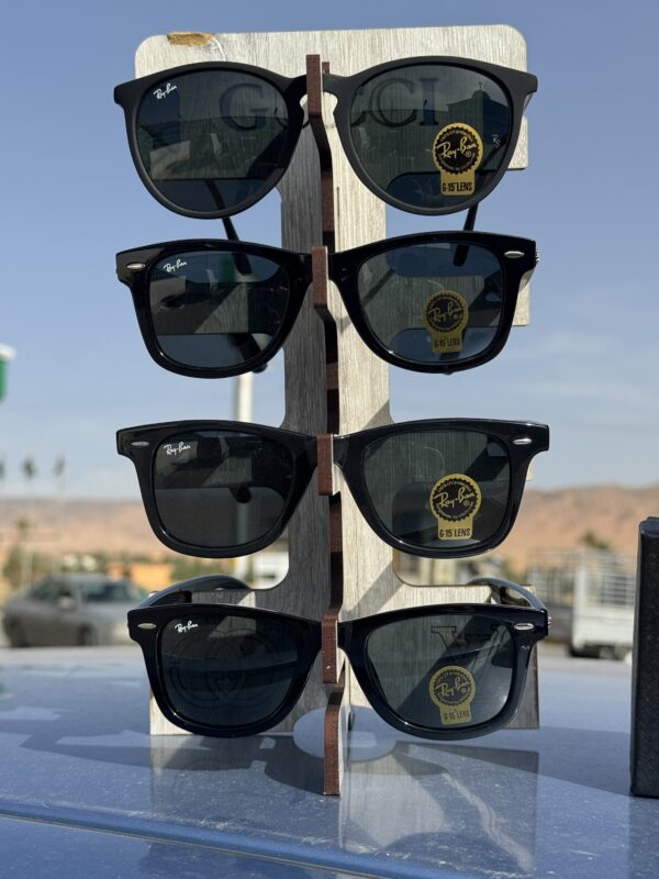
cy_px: 440
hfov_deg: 30.3
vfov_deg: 39.7
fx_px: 1218
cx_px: 330
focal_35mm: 48
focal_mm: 6.76
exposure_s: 1/4608
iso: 64
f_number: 1.78
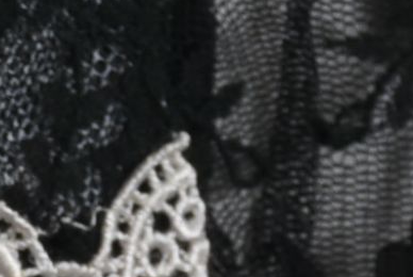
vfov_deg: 1.2
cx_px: -187
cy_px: 56
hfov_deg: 1.8
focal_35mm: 1156
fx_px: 13282
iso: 200
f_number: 16
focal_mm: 100
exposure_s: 1/125
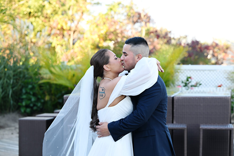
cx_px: 117
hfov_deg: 22.1
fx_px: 598
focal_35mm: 92
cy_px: 78
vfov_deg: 14.9
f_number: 4
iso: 200
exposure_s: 1/200
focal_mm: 92
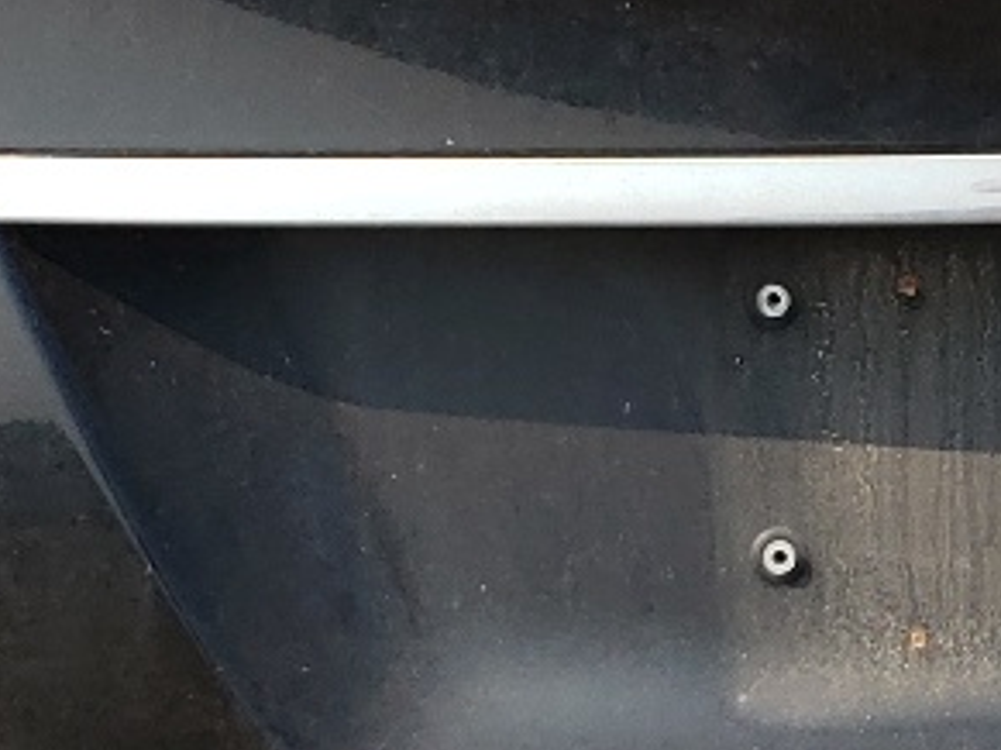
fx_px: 4133
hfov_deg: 13.6
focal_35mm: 143
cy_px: 451
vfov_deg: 10.4
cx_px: 1029
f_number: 1.5
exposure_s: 1/2000
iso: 50
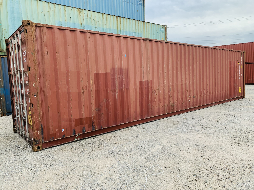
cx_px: 127
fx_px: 191
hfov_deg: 67.3
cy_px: 95
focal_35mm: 26
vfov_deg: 53.1
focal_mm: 4.25
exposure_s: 1/122
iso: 40
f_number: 1.8
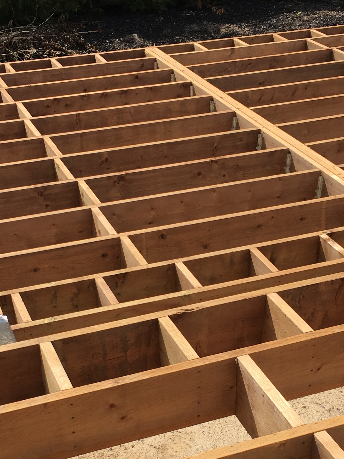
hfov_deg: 24.0
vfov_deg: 31.3
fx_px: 808
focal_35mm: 61
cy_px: 330
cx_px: 164
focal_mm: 4.15
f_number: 2.2
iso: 25
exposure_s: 1/1399
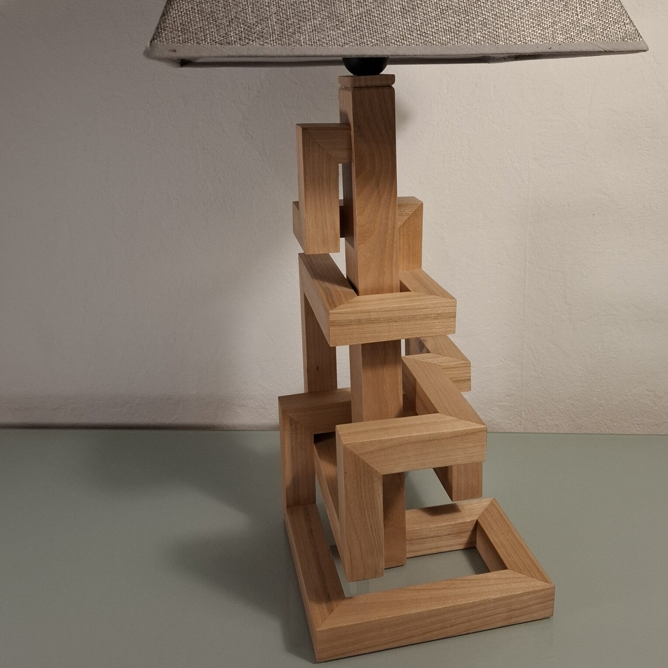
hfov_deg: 48.4
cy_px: 243
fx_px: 742
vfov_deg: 47.9
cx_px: 370
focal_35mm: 34
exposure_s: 1/100
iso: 200
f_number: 1.8
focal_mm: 5.54
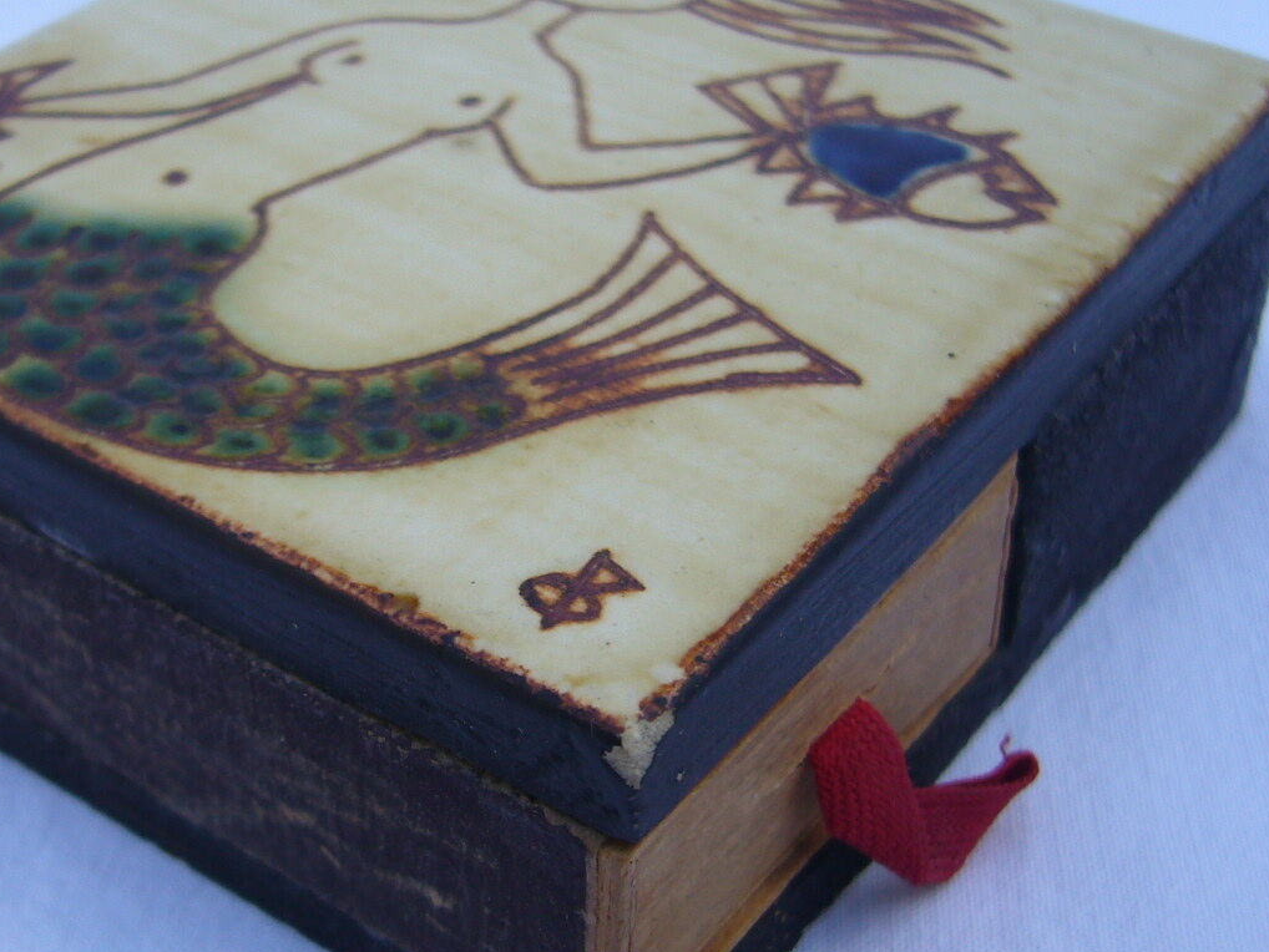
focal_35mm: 55
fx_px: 2017
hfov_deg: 34.8
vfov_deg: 26.5
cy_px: 578
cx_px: 499
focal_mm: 5.8
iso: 80
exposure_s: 1/200
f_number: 2.8
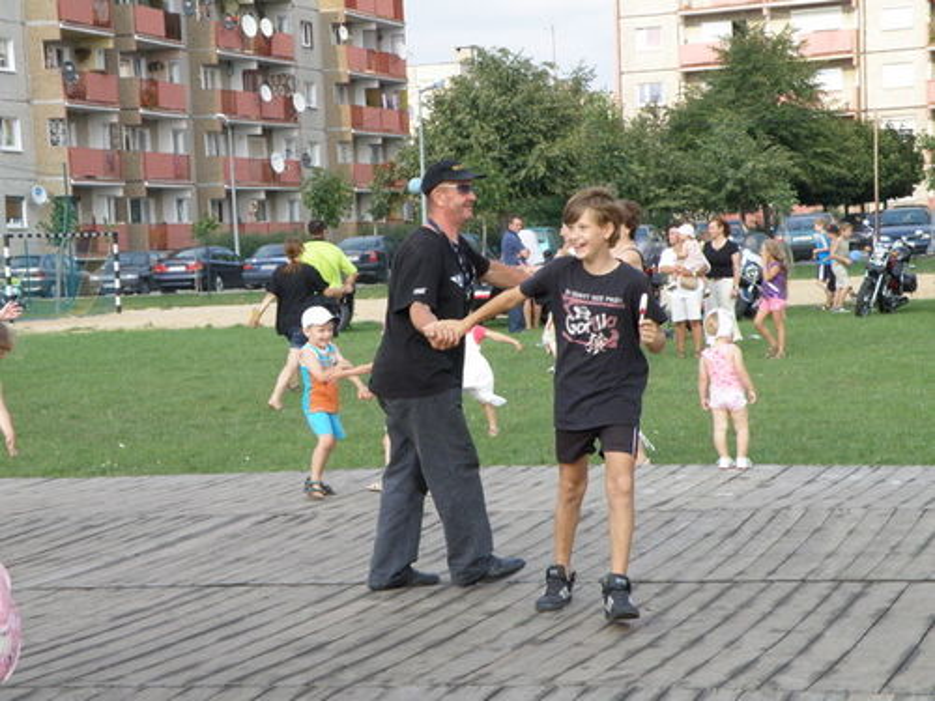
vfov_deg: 16.1
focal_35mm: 92
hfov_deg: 21.3
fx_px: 2485
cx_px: 468
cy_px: 350
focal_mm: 16.37
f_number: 4
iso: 200
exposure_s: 1/640
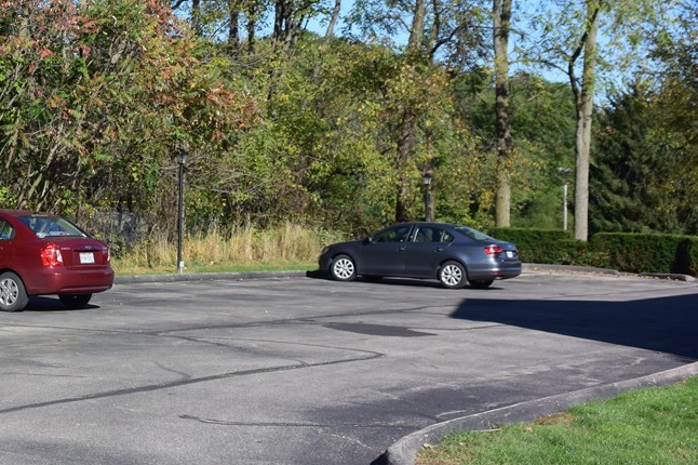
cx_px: 134
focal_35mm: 74
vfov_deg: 18.3
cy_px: 118
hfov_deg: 26.8
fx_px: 1434
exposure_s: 1/640
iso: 160
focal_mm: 16.5
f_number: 4.5
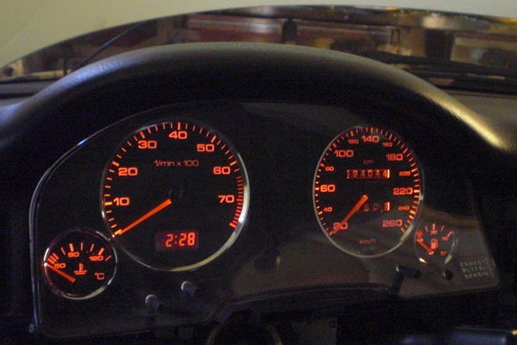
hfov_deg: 44.5
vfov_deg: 30.4
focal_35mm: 44
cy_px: 200
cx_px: 256
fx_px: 632
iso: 800
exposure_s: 1/8
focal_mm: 6.3
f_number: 3.1
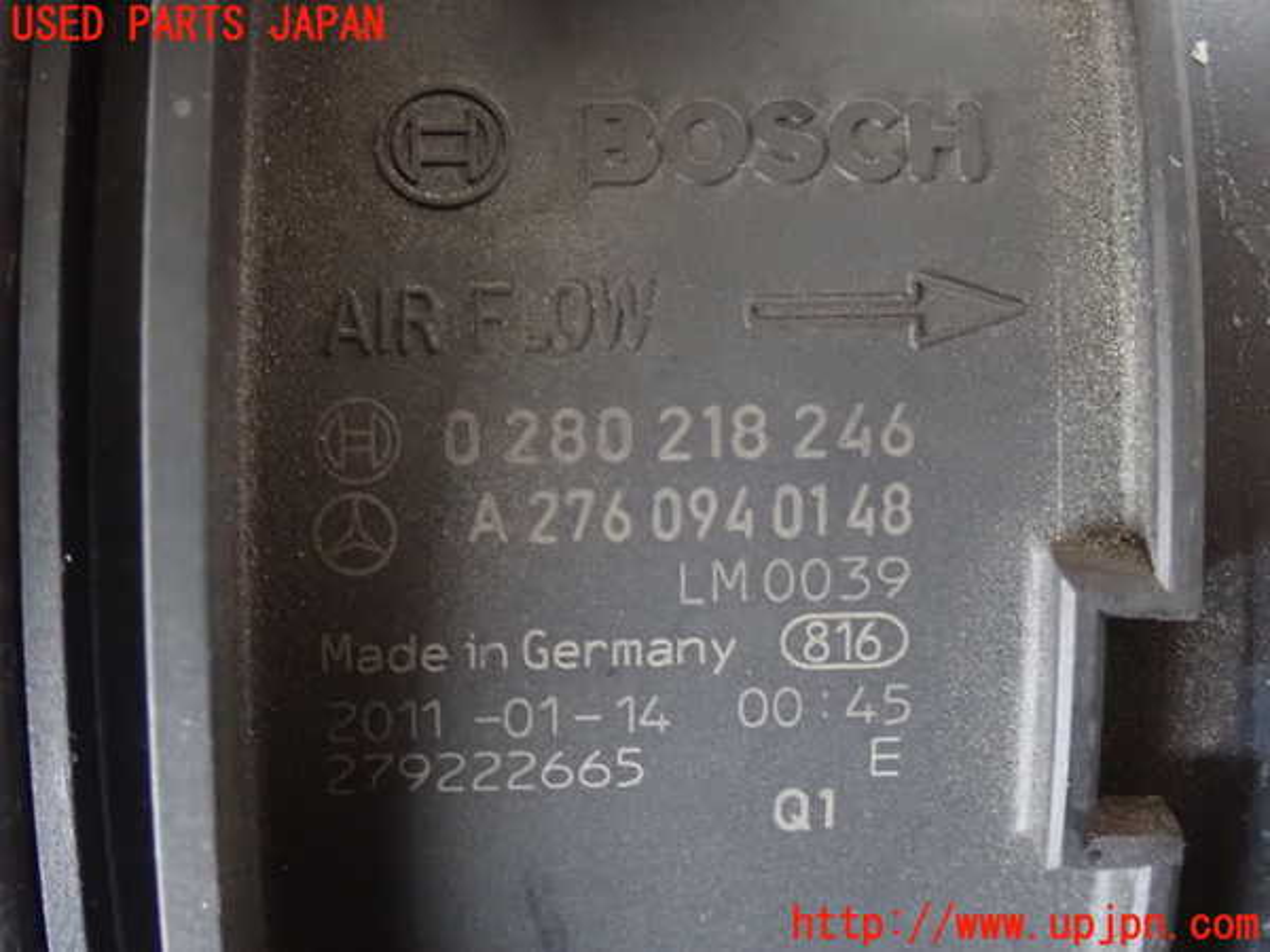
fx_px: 2458
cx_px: 635
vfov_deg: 21.9
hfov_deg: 29.0
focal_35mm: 67
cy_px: 476
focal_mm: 11.88
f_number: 3.8
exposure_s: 1/15
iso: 1600
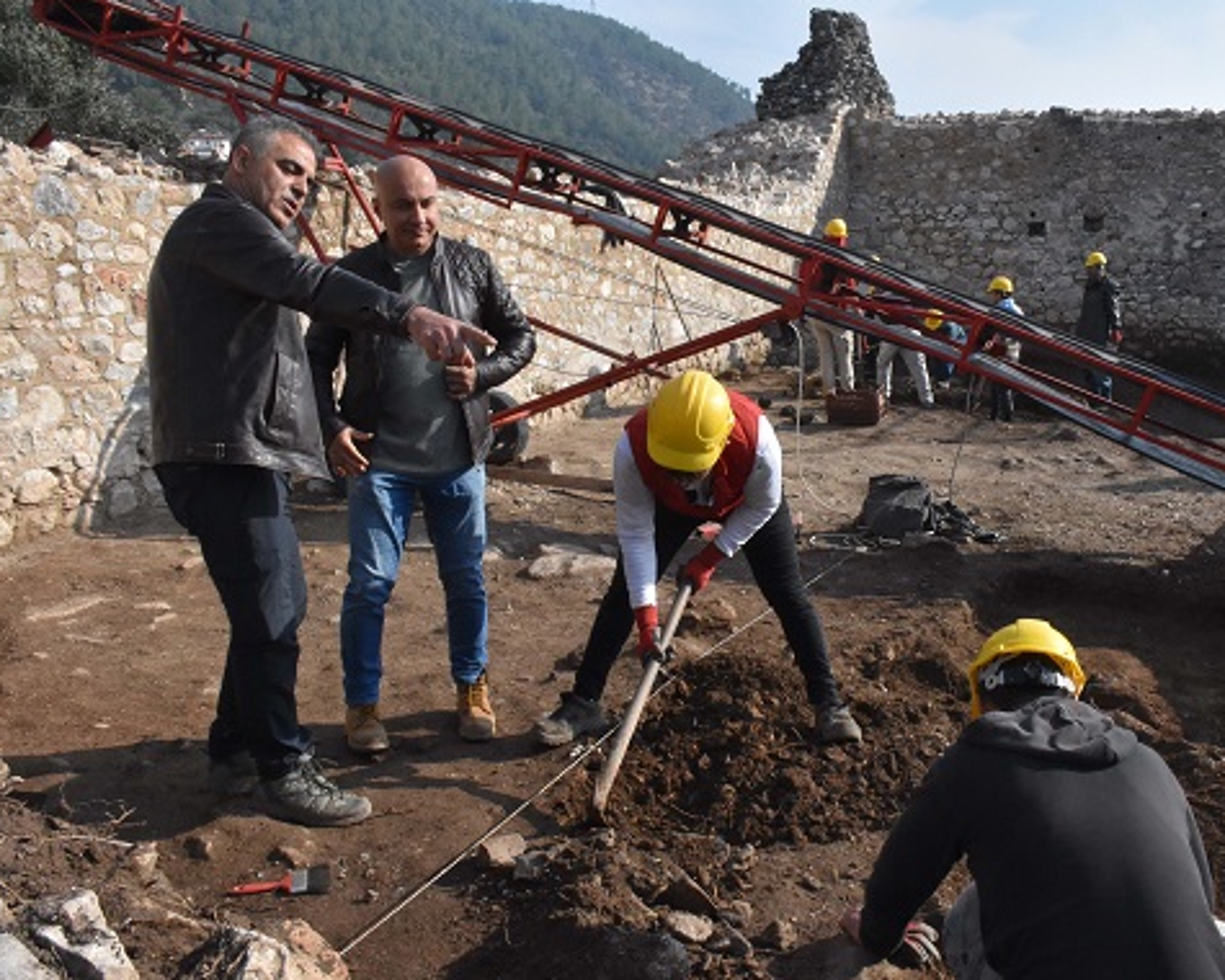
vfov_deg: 45.8
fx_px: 1160
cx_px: 740
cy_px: 511
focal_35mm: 32
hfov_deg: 55.2
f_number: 18
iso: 3200
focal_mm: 18
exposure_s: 1/1250
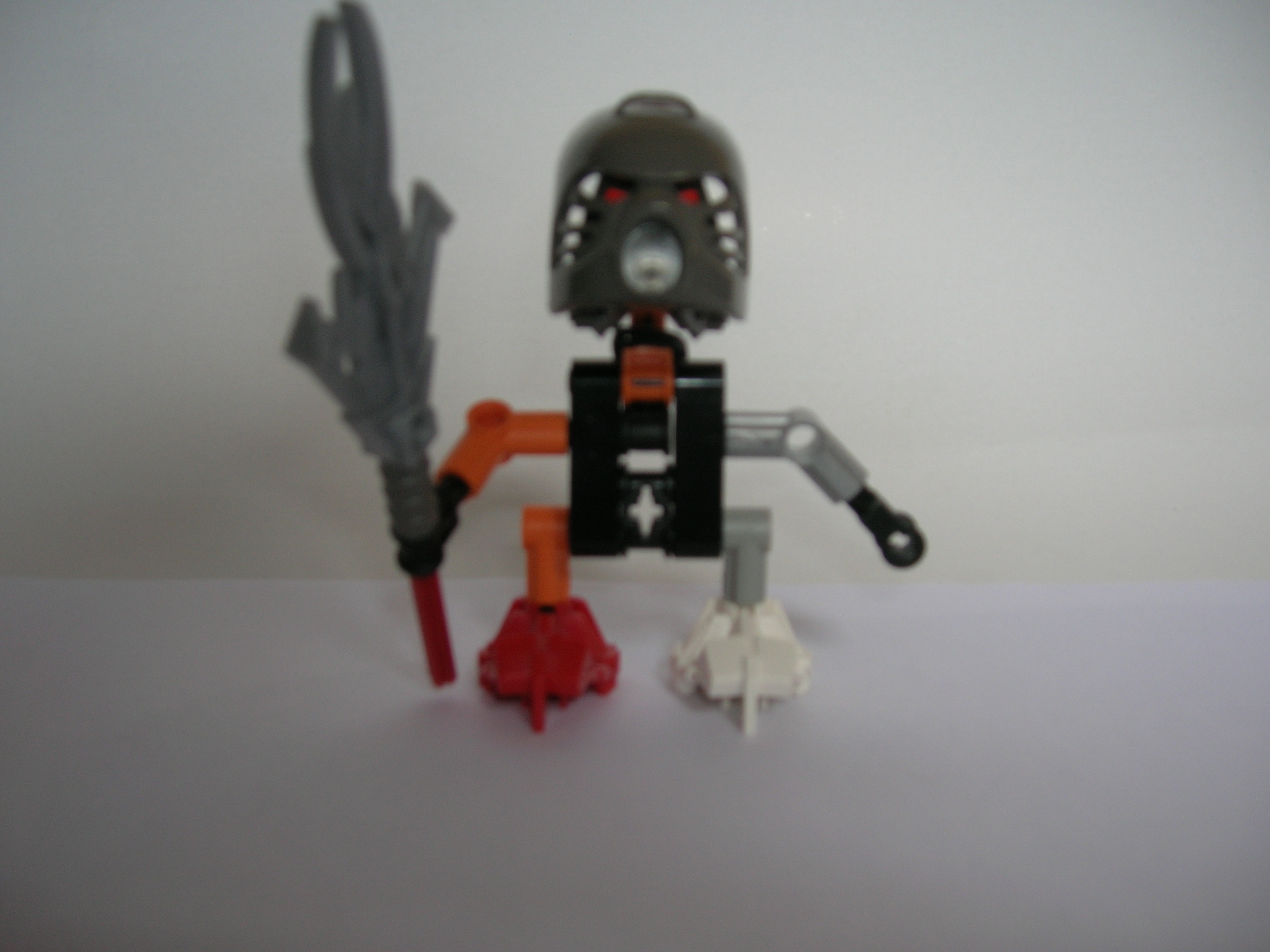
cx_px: 635
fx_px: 1247
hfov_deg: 54.0
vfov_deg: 41.8
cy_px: 476
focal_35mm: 34
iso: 53
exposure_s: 1/29.8
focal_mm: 5.7
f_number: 2.9
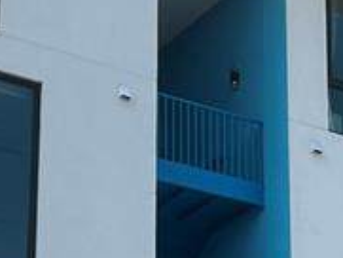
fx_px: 1458
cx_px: 294
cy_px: 311
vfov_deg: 10.0
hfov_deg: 13.3
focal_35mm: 147
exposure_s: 1/3831
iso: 50
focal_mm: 5.7
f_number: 1.5
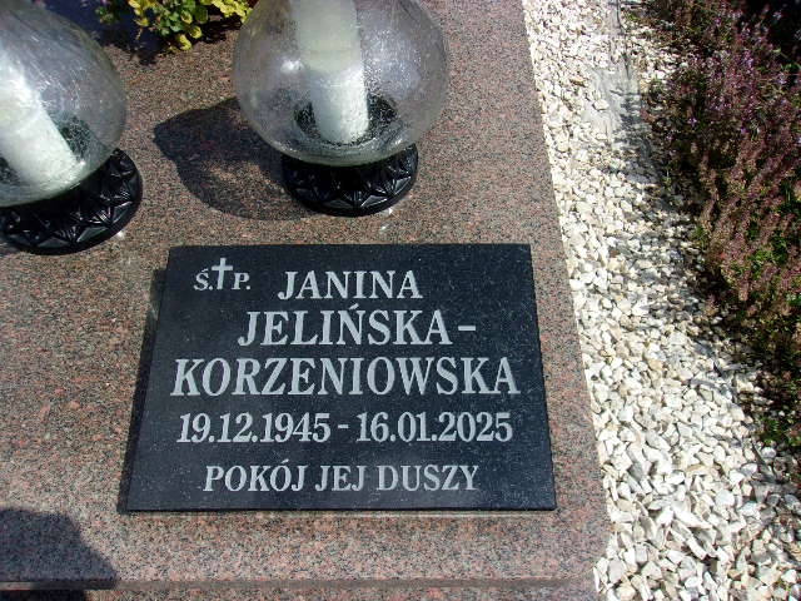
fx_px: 625
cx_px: 400
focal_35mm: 27
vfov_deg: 51.4
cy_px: 300
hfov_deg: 65.3
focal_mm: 4.9
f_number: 10.4
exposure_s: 1/125
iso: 80
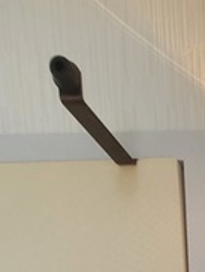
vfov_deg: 21.0
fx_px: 394
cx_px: 384
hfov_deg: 19.8
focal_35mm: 50
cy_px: 514
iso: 125
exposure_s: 1/50
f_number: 2.2
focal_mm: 2.2
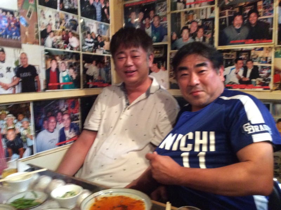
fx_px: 268
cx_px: 140
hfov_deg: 55.4
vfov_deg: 42.9
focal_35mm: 33
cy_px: 105
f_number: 2.4
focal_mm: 3.3
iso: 400
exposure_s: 1/15
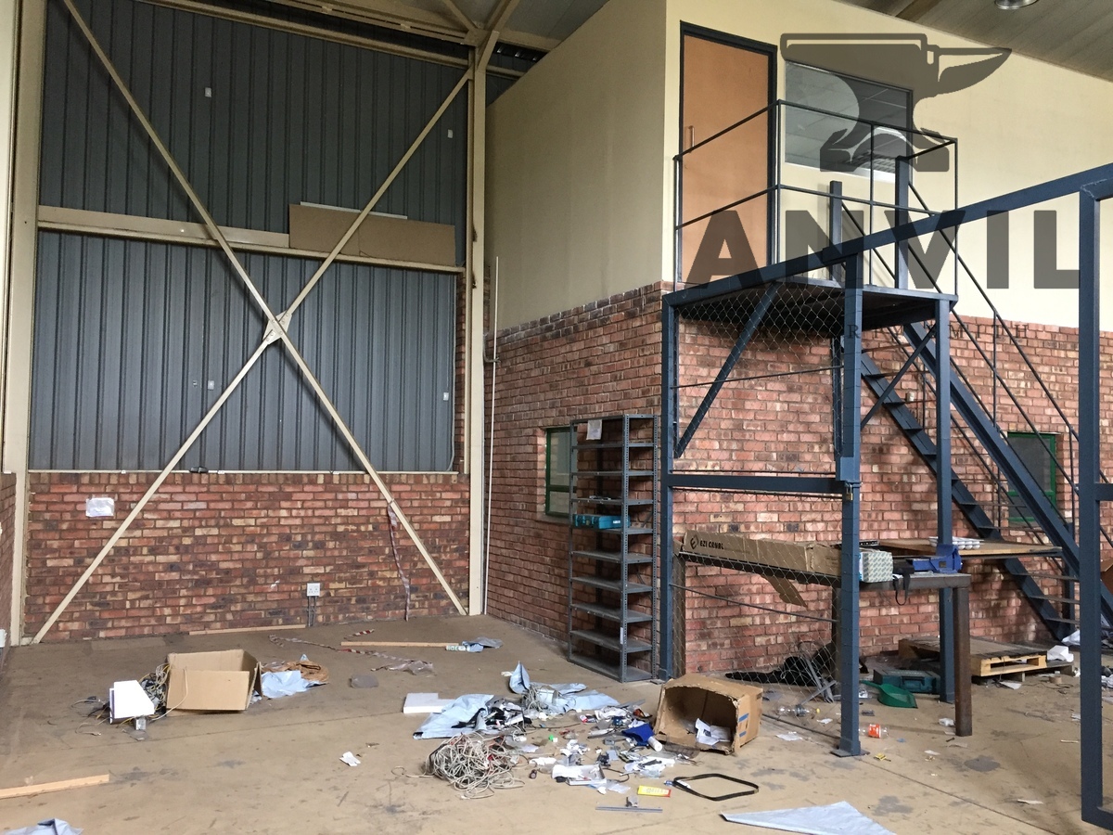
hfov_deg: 61.7
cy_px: 418
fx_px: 932
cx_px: 556
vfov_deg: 48.2
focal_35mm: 29
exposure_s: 1/33
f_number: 2.2
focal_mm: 4.15
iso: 200
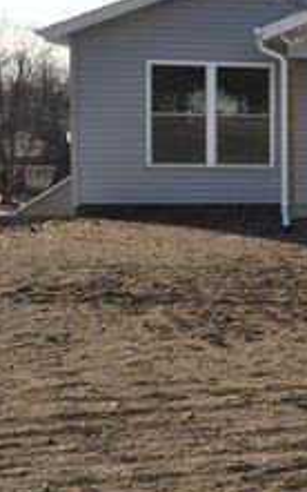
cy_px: 180
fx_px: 924
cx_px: 516
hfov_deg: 16.4
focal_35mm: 69
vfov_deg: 29.7
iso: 200
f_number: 10
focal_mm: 20
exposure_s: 1/200
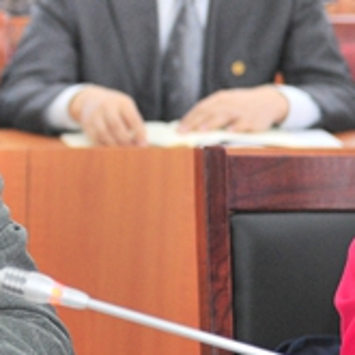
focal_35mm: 185
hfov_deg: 9.1
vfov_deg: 9.5
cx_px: -241
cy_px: 155
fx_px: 2146
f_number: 3.2
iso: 800
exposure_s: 1/160
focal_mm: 60
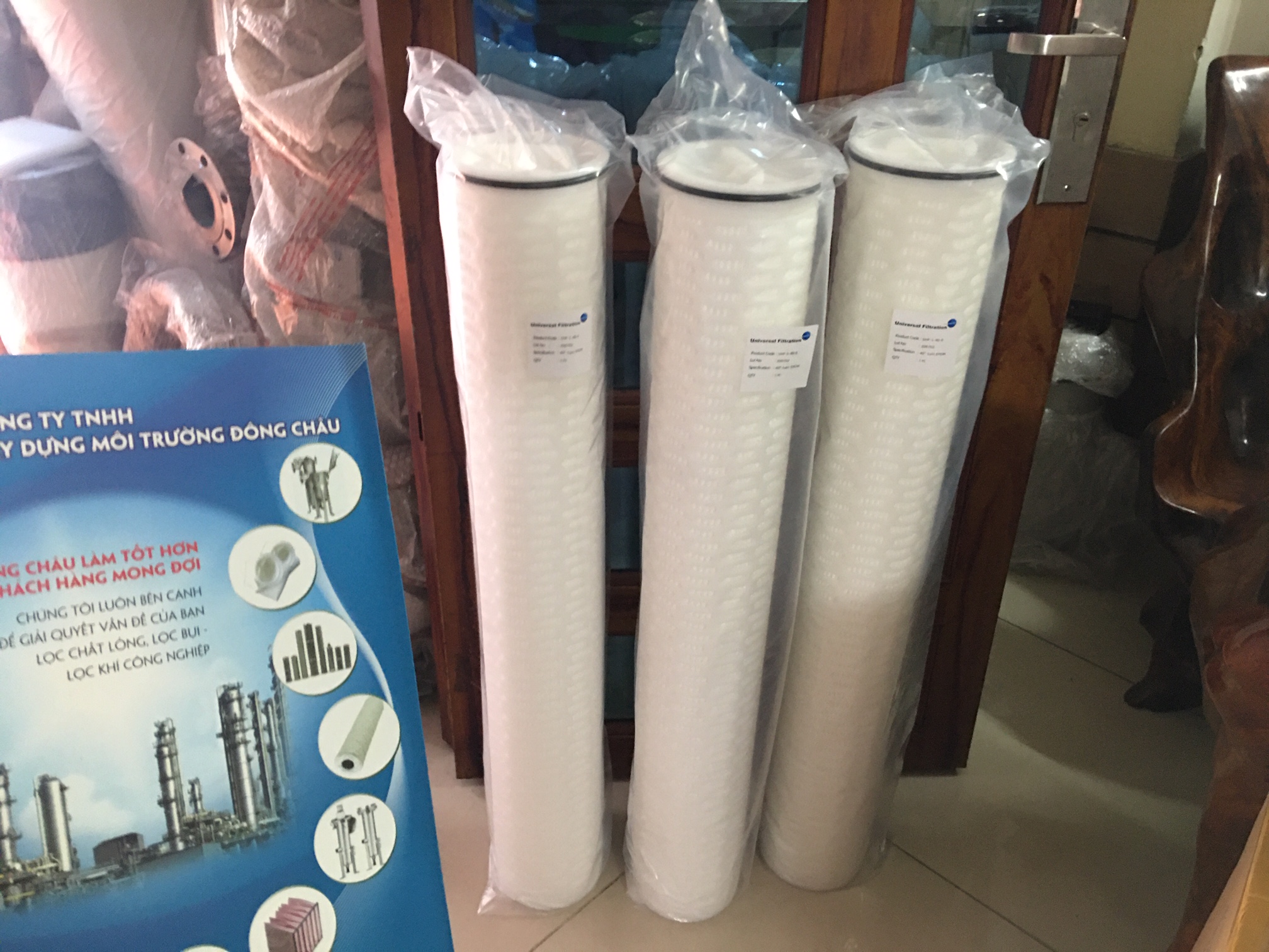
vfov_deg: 48.2
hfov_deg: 61.7
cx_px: 634
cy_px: 476
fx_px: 1063
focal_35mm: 29
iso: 125
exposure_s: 1/8
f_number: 2.2
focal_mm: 4.15
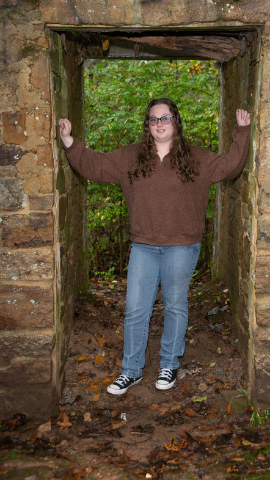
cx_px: 158
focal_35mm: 64
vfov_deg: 32.8
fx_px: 815
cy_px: 237
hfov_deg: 18.8
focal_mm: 60
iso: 1000
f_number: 7.1
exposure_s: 1/160
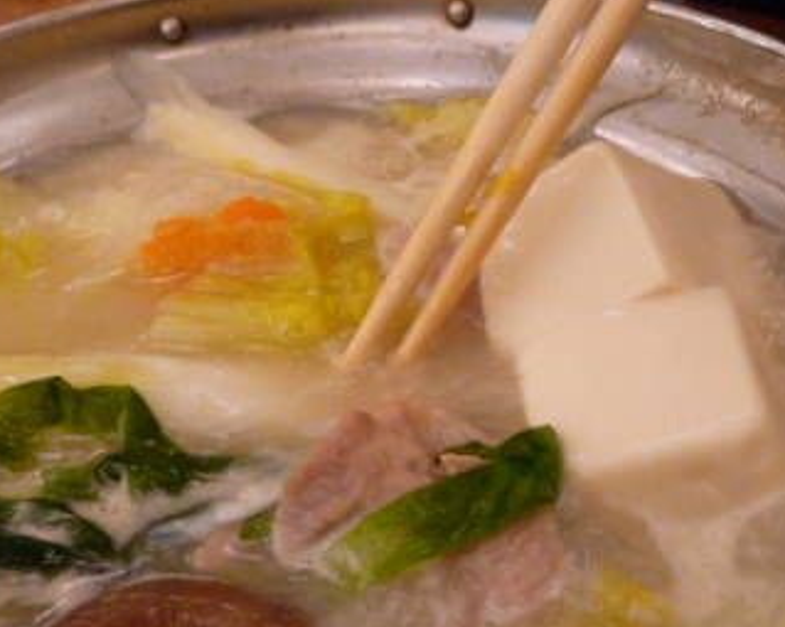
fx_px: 1138
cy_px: 256
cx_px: 367
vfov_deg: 30.8
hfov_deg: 38.0
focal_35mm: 49
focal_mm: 4.4
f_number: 2.8
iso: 320
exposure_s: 1/30
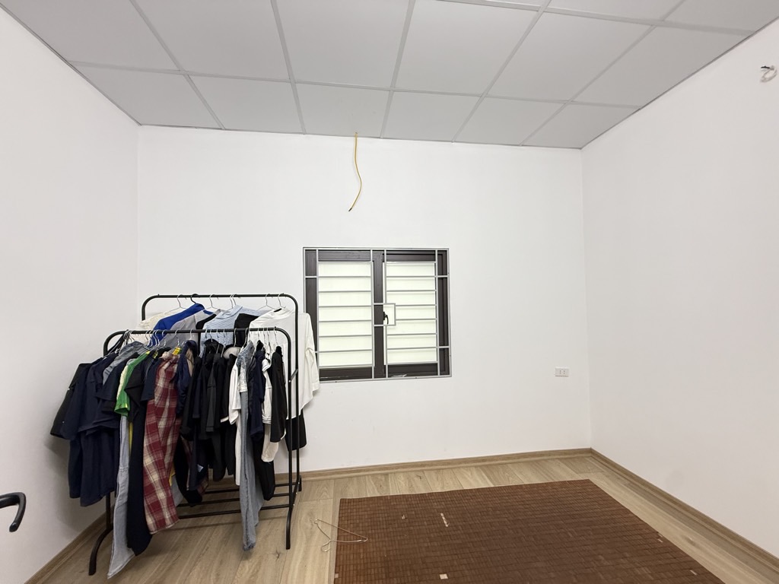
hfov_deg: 102.1
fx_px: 315
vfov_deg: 85.7
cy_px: 292
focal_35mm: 14
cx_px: 390
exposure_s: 1/50
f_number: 2.2
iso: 320
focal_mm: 2.22
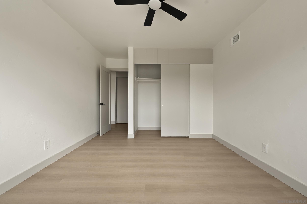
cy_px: 102
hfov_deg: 104.3
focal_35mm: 14
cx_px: 154
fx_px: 119
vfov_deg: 81.2
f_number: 7.1
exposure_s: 1/15
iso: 320
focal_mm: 14
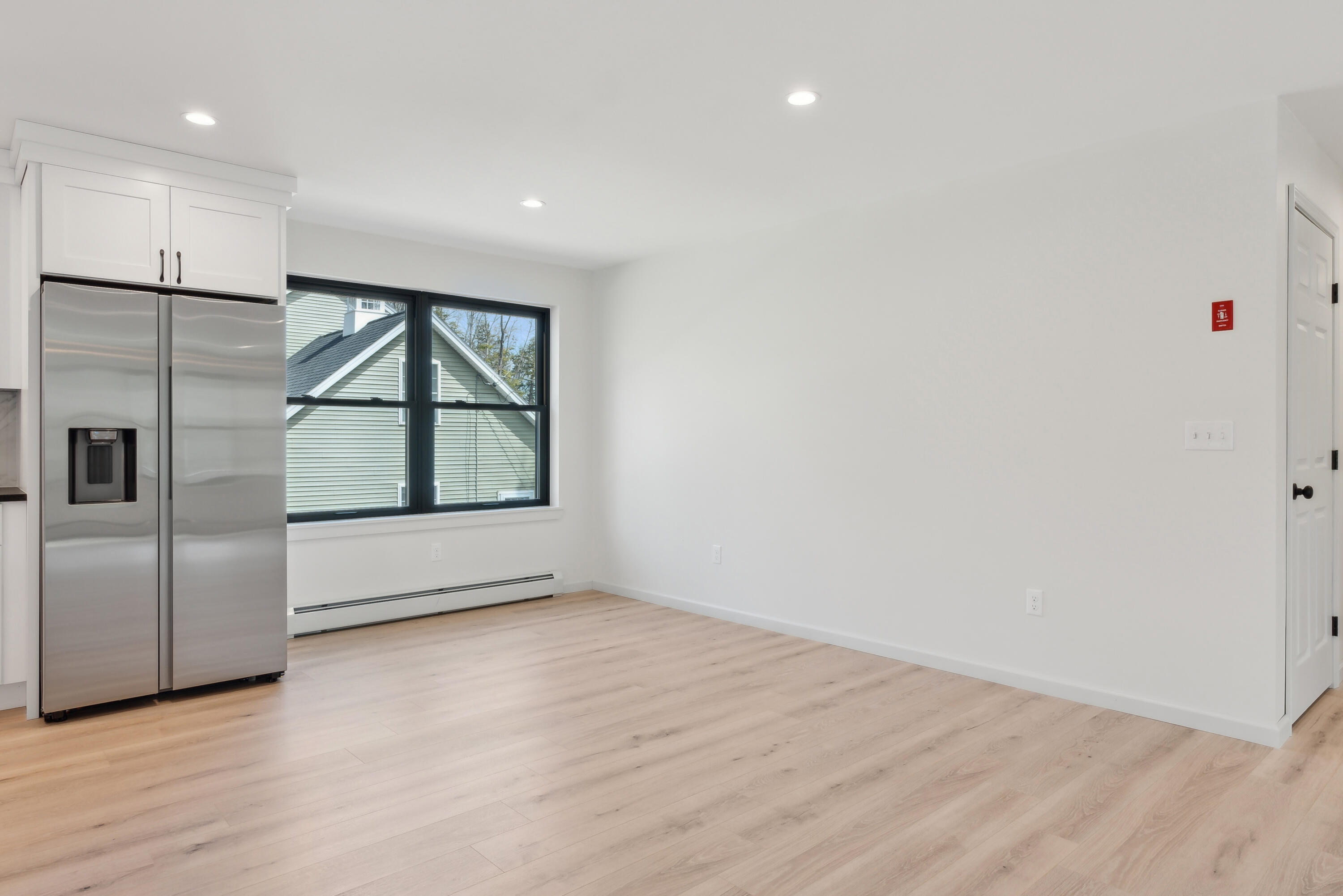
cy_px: 448
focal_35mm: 21
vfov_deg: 59.5
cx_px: 672
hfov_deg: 81.2
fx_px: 784
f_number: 7.1
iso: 320
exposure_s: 1/20
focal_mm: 21
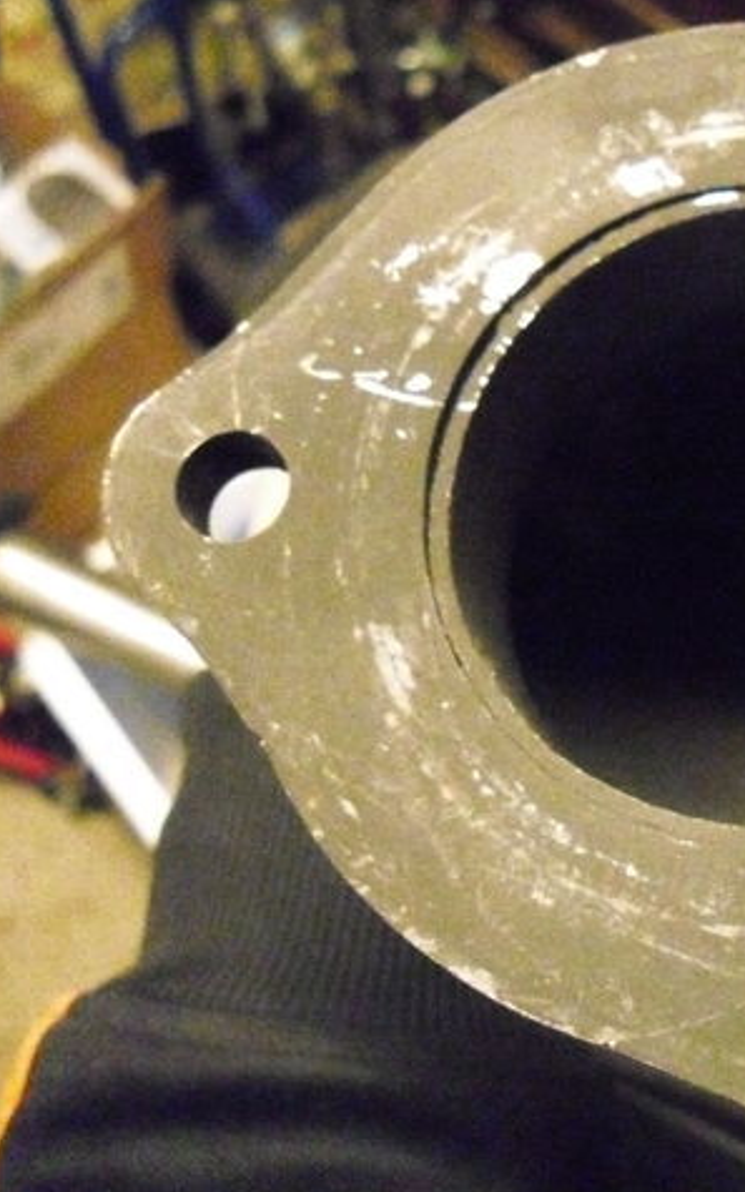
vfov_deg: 40.3
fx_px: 1624
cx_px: 753
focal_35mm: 50
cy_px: 597
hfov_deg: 24.6
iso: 3200
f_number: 3
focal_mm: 6.3
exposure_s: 1/19
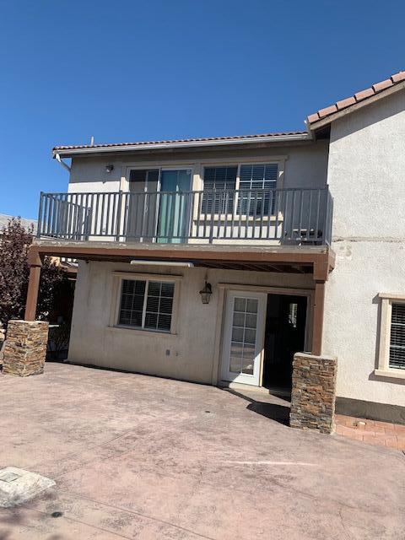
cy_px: 270
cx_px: 202
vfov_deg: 67.3
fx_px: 406
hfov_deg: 53.1
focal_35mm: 26
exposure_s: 1/2611
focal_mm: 4.25
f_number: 1.8
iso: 25
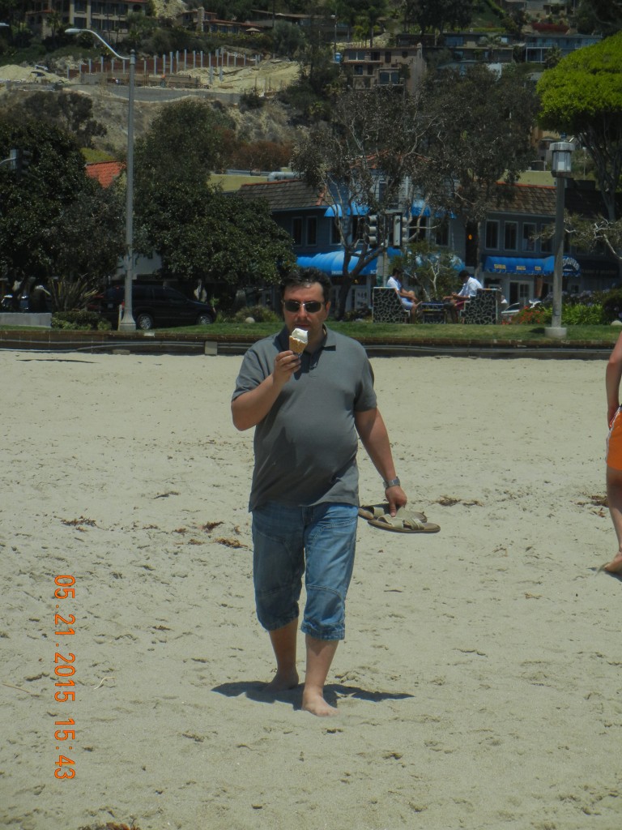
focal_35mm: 133
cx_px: 311
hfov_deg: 11.1
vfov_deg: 14.8
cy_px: 415
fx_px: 3186
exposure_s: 1/634
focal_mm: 24
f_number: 9.2
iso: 160
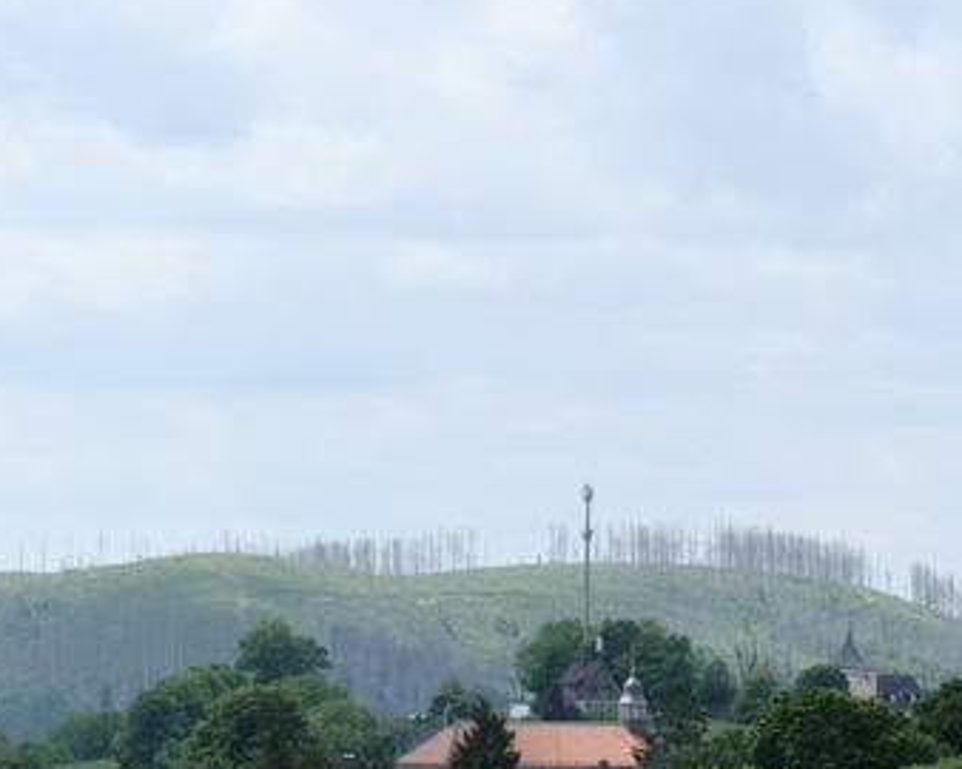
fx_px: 8508
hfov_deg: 6.5
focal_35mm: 299
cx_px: 393
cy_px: 682
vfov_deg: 5.2
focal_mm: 70
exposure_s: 1/2200
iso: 320
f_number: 3.5
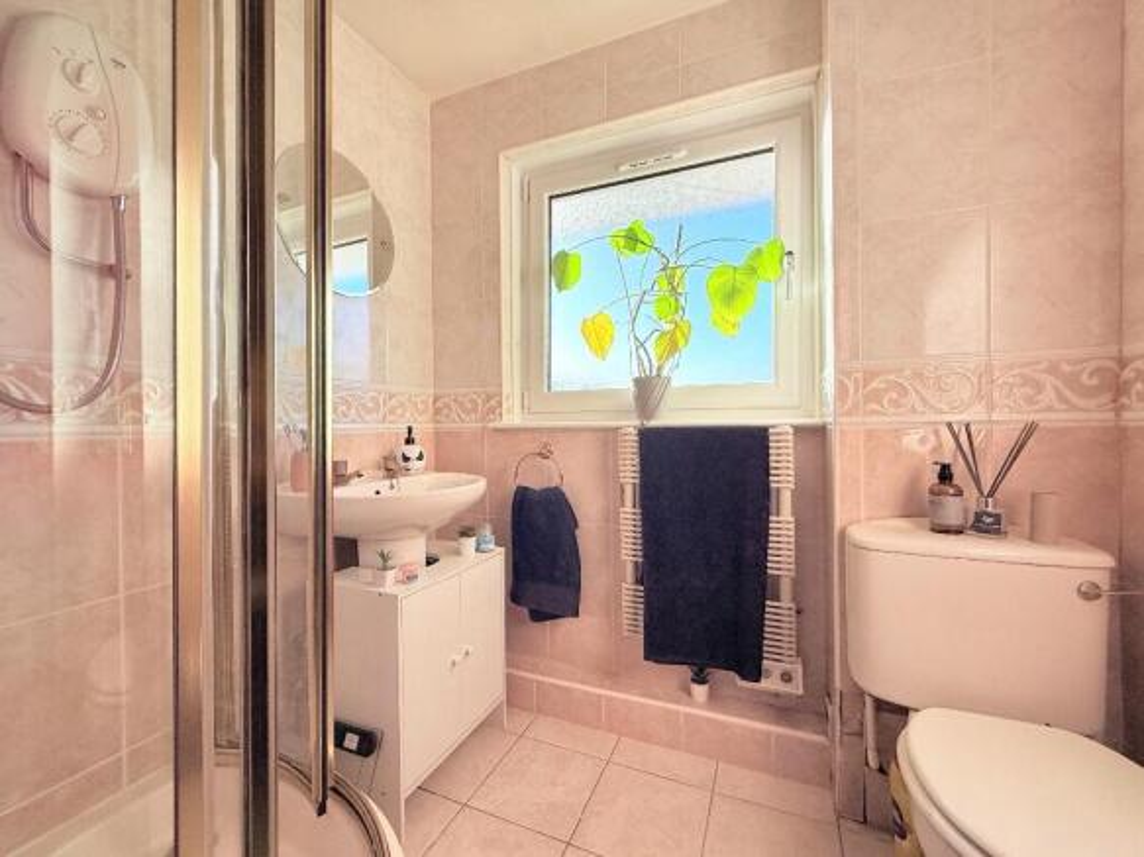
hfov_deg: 102.1
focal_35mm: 14
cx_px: 572
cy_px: 428
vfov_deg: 85.7
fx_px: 463
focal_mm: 2.22
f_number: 2.2
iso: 64
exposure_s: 1/271
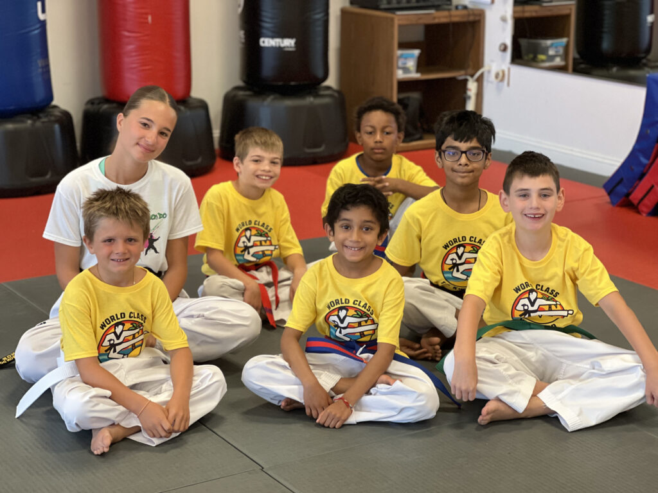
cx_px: 329
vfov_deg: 19.1
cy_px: 246
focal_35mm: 77
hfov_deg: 25.3
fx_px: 1464
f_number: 2.8
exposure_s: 1/35
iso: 320
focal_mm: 9
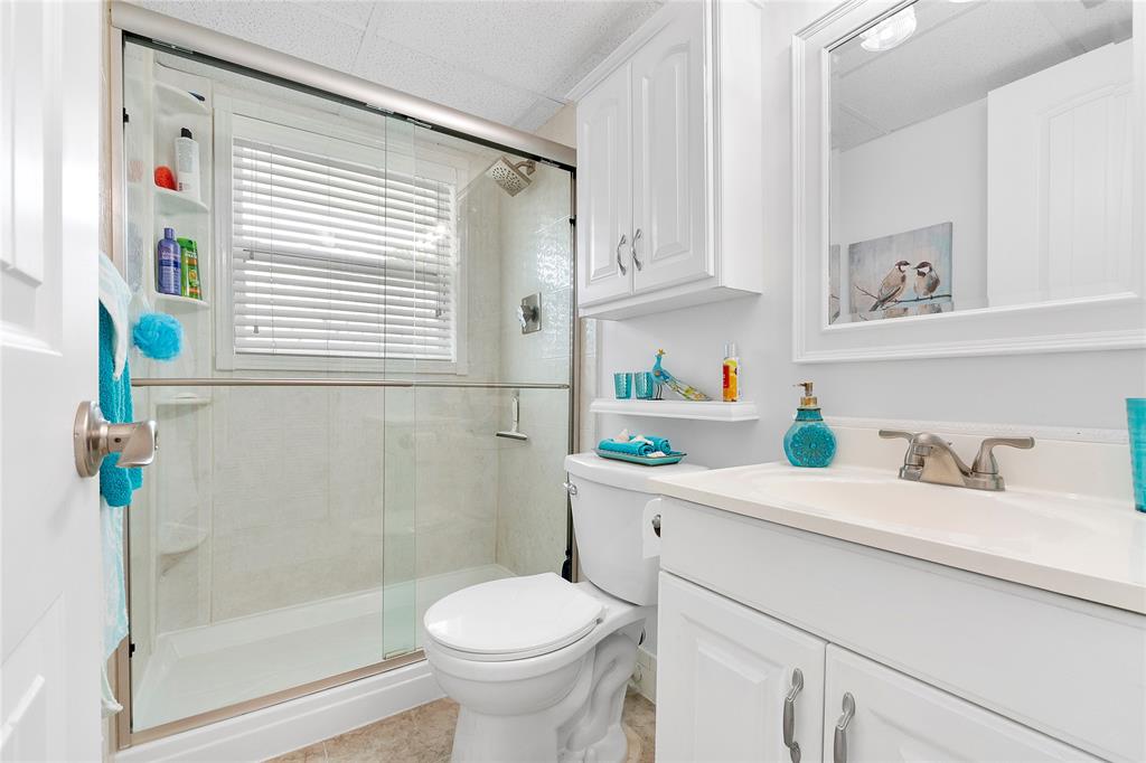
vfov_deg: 77.3
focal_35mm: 15
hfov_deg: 100.4
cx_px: 573
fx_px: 477
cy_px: 382
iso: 800
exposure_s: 1/60
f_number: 8
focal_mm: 10
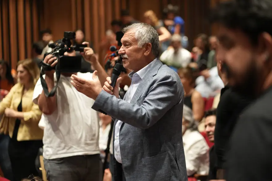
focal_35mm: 85
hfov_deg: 23.9
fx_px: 642
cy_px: 90
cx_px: 136
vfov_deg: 16.1
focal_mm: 85
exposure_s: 1/125
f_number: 2
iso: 2500
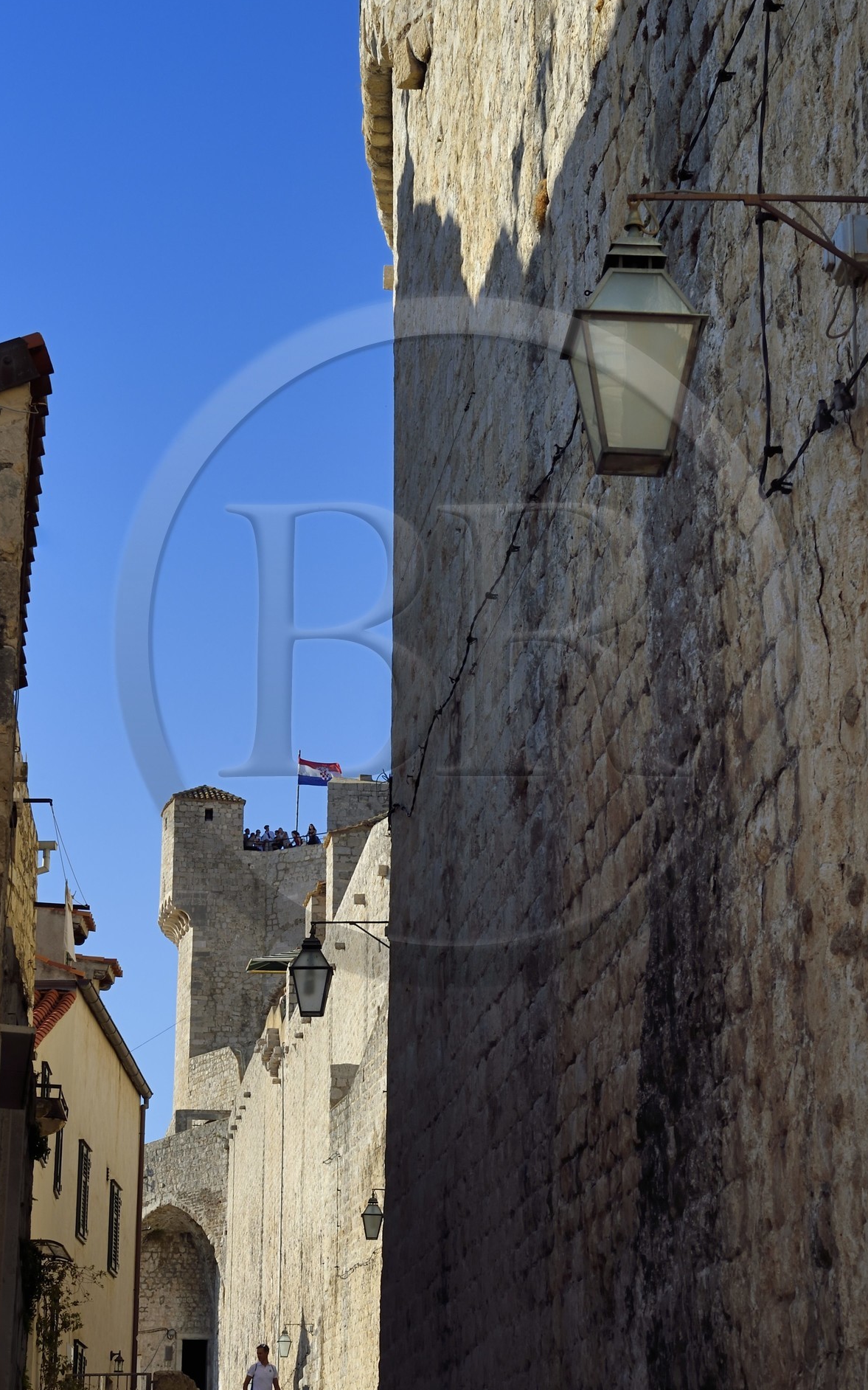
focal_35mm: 91
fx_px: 3445
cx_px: 454
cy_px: 641
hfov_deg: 14.4
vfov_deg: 22.8
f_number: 16
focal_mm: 70
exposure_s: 1/200
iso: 200
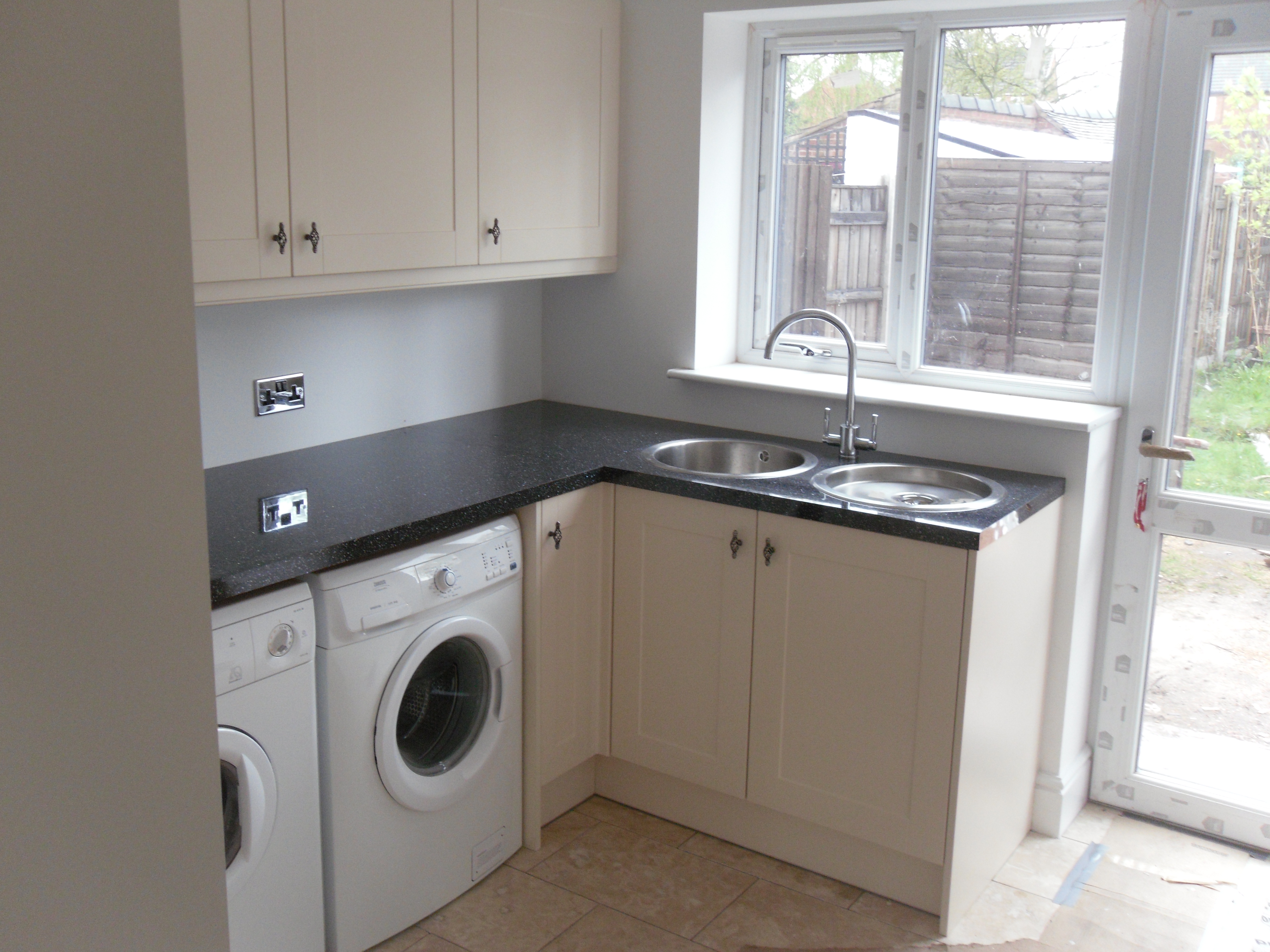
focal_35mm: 35
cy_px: 476
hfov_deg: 52.6
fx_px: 1284
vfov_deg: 40.7
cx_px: 635
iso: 200
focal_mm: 6.3
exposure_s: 1/45
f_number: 3.5
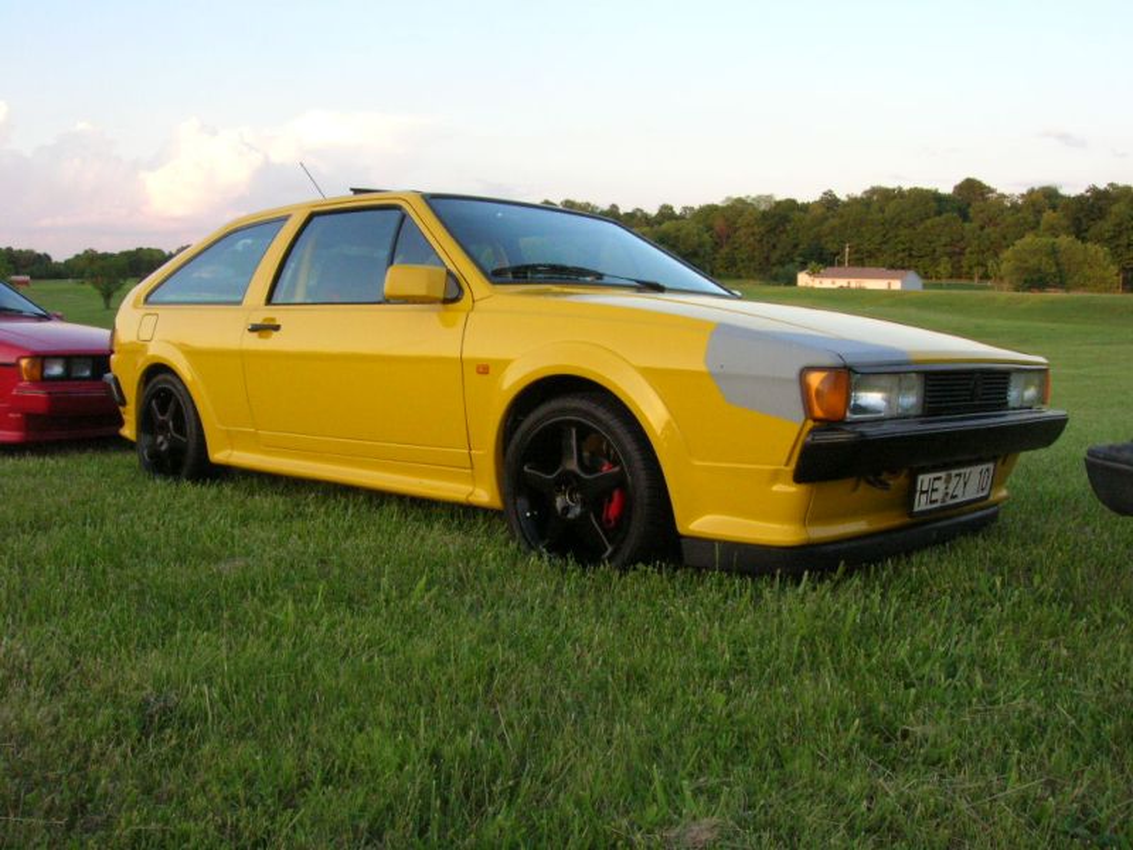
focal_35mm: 34
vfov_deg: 41.8
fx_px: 1113
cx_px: 566
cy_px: 425
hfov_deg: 54.0
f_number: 4.9
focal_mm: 5.7
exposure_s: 1/122
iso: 200
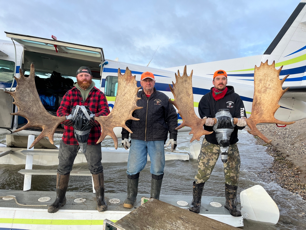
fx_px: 230
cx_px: 153
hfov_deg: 67.3
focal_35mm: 26
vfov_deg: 53.1
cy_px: 115
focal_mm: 5.1
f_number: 1.6
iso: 50
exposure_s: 1/1266
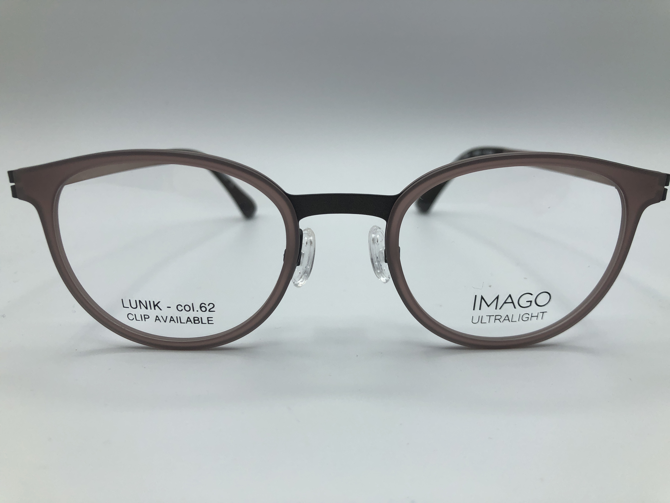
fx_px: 542
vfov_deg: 49.7
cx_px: 335
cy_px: 252
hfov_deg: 63.4
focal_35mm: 28
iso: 32
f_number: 1.8
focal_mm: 4
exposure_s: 1/1021
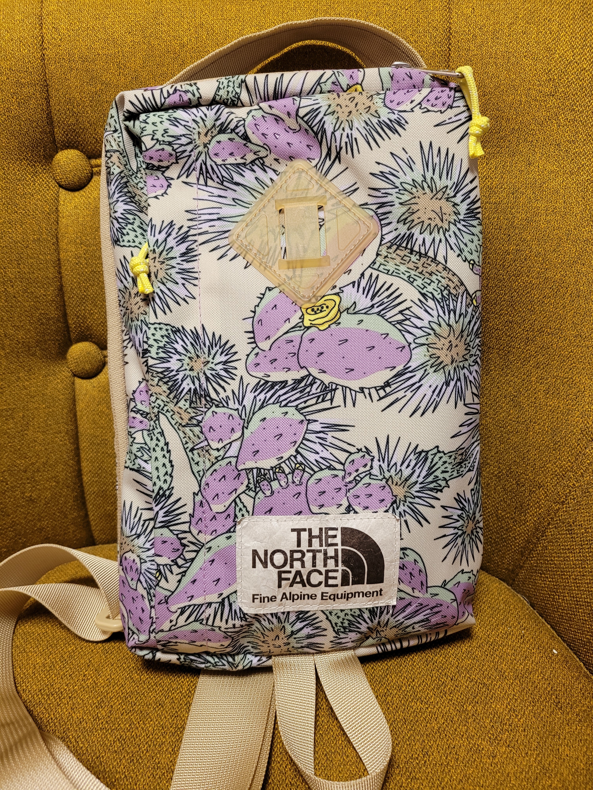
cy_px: 395
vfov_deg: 67.3
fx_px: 594
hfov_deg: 53.1
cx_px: 296
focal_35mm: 26
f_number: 1.8
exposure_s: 1/50
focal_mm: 5.4
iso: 320
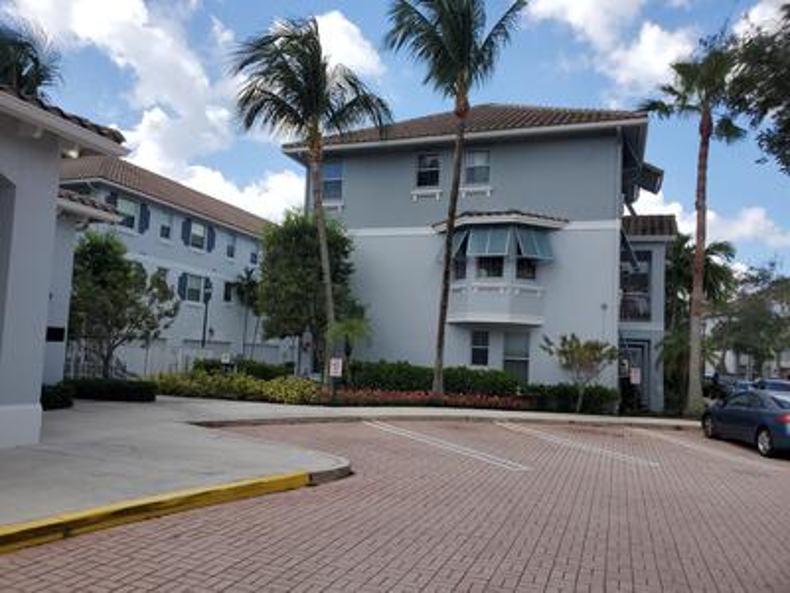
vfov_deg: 53.1
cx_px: 395
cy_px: 296
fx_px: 593
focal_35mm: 26
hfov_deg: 67.3
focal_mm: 4.3
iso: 50
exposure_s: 1/1199
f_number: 2.4
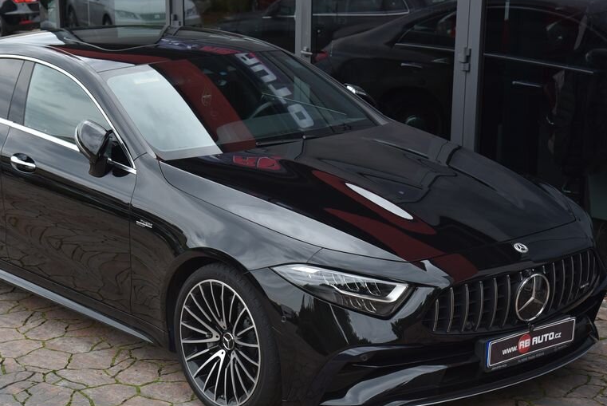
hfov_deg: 25.9
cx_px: 230
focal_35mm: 78
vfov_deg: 17.5
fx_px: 1316
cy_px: 227
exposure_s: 1/160
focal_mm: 58
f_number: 6.3
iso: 500
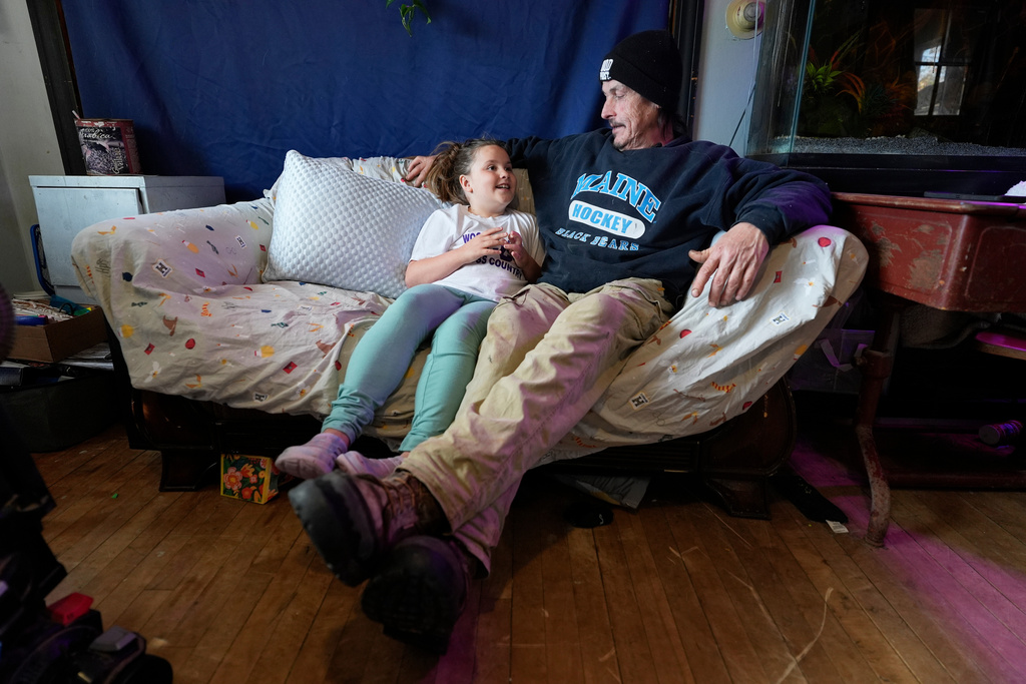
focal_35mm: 20
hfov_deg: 84.0
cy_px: 342
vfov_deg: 61.9
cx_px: 513
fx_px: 570
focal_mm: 20
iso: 1250
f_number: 2.8
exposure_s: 1/400
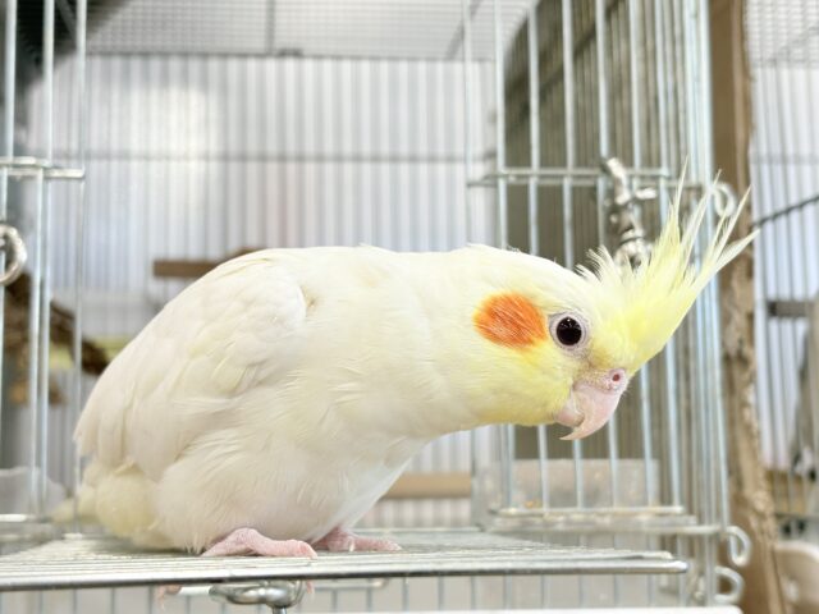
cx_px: 410
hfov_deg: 36.8
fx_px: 1230
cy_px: 307
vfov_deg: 28.0
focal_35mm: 52
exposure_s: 1/50
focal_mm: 5.96
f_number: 1.6
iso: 50
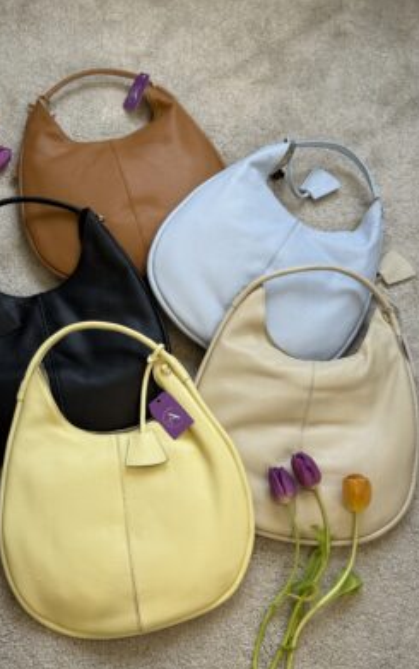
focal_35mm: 52
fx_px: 948
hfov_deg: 24.9
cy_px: 335
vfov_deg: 38.8
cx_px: 188
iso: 64
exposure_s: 1/245
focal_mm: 6.76
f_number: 1.78
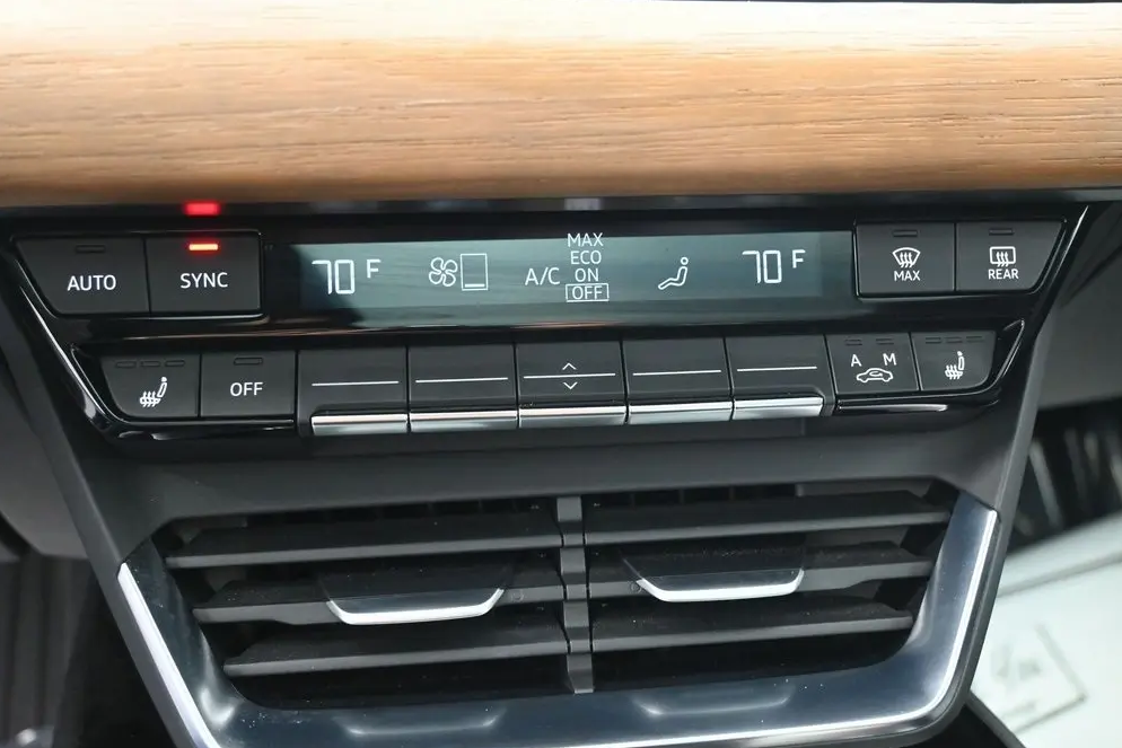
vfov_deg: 38.1
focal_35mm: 35
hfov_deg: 54.7
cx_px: 573
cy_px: 383
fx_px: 1084
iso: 5000
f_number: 4
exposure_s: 1/60
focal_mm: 22.5
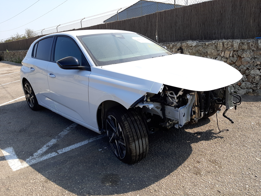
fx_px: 196
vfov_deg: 53.1
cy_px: 98
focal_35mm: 26
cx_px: 130
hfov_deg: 67.3
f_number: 1.7
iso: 40
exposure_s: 1/1647
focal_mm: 3.92
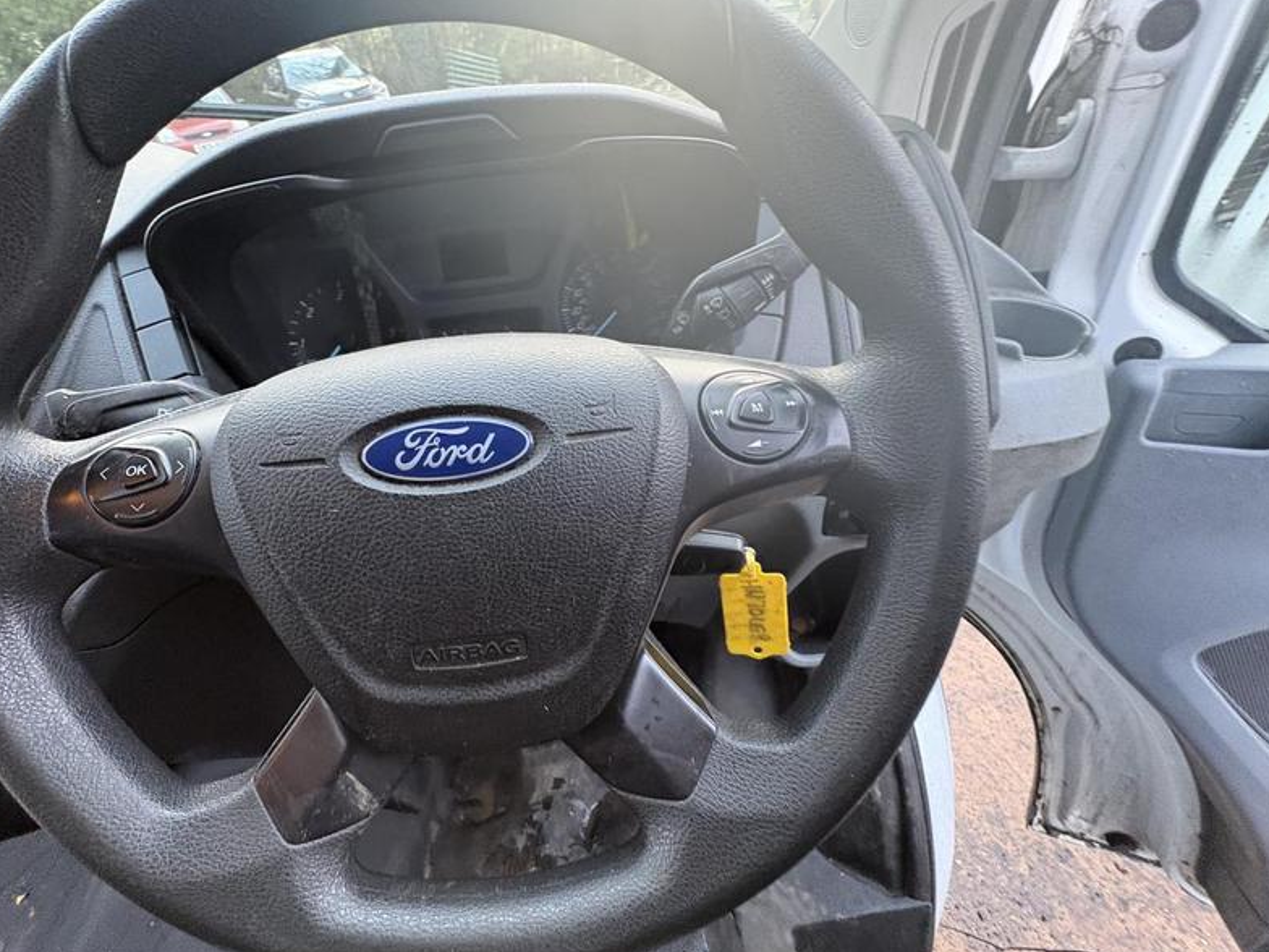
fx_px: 587
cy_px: 481
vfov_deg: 78.1
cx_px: 554
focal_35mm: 16
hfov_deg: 94.0
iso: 500
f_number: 2.2
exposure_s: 1/60
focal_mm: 2.22
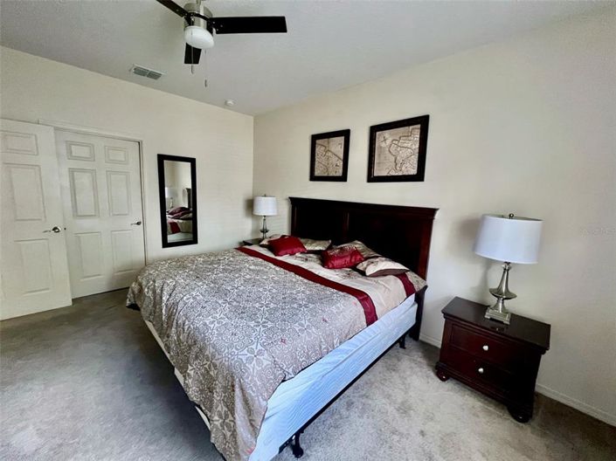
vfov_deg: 89.9
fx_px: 231
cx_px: 308
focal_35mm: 13
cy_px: 230
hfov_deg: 106.2
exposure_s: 1/60
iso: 400
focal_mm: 1.57
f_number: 1.8
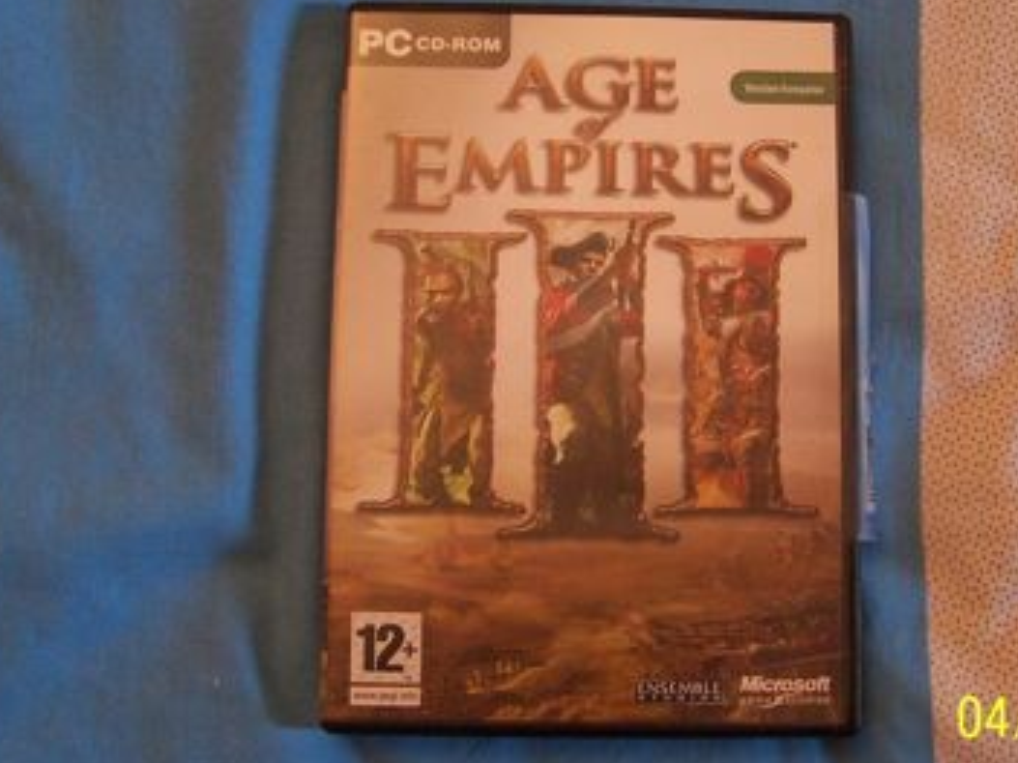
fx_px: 1529
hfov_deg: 36.7
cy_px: 334
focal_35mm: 52
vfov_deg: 28.0
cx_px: 606
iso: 140
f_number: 2.8
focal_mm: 6.3
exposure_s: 1/30
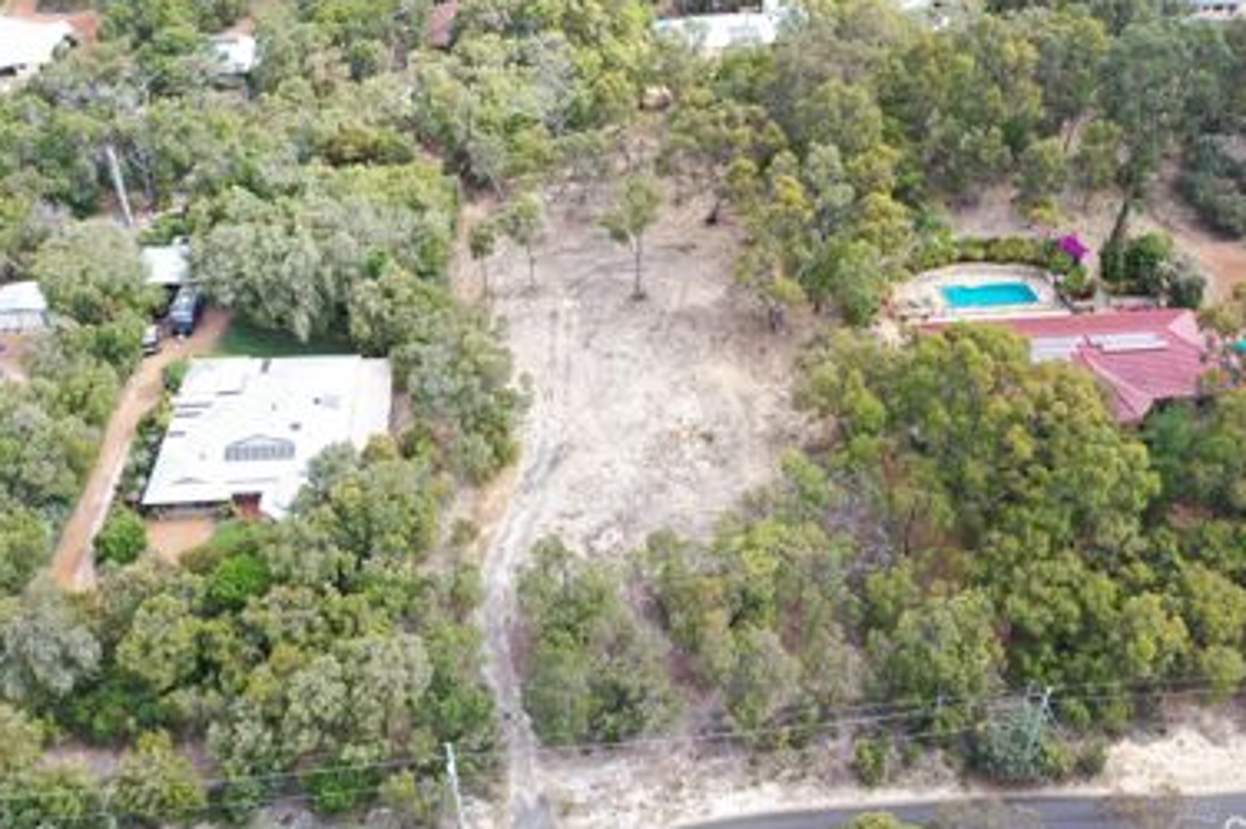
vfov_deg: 37.8
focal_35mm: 35
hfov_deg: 54.5
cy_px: 376
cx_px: 653
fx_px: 1210
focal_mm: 10.26
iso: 100
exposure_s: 1/160
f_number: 4.5
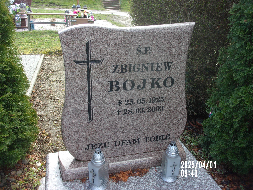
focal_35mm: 36
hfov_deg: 51.4
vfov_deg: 39.7
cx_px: 126
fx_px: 263
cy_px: 95
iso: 80
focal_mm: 6.4
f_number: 4.5
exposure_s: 1/90
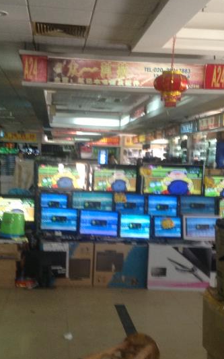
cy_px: 218
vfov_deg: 34.4
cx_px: 102
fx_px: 576
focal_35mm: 59
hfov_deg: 22.0
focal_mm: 3.3
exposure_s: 1/24
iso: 80
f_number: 2.4
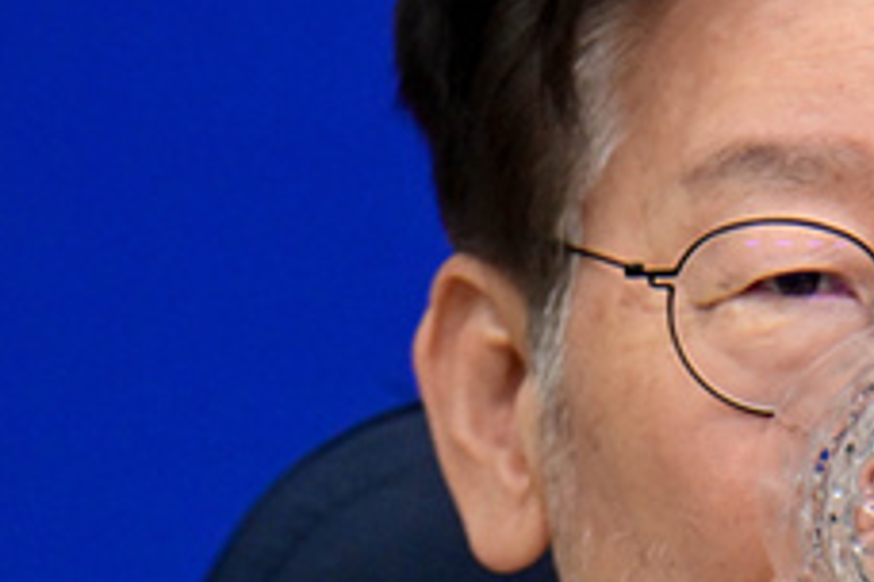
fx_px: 27238
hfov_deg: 1.8
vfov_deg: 1.2
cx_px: 954
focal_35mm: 1122
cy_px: 369
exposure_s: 1/250
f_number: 6.3
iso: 6400
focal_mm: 400
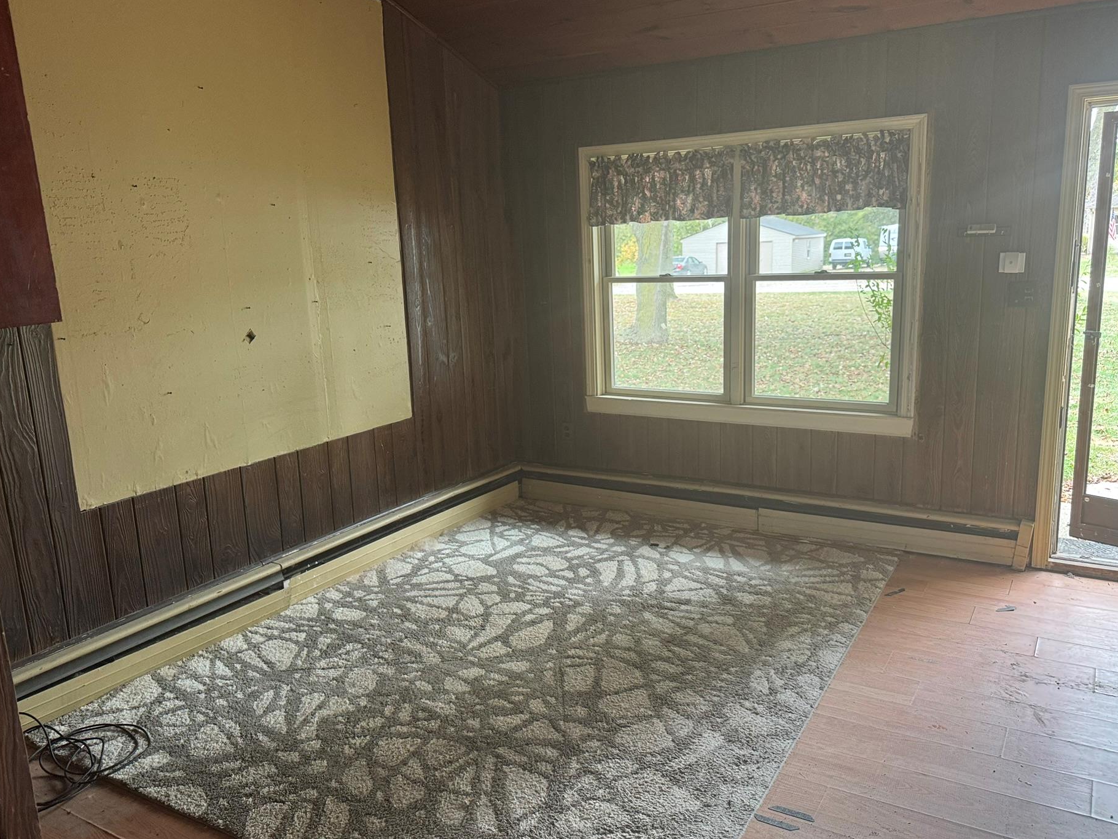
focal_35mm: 27
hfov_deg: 65.3
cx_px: 563
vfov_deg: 51.4
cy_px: 420
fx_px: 872
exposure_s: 1/63
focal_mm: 6.76
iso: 200
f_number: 1.78
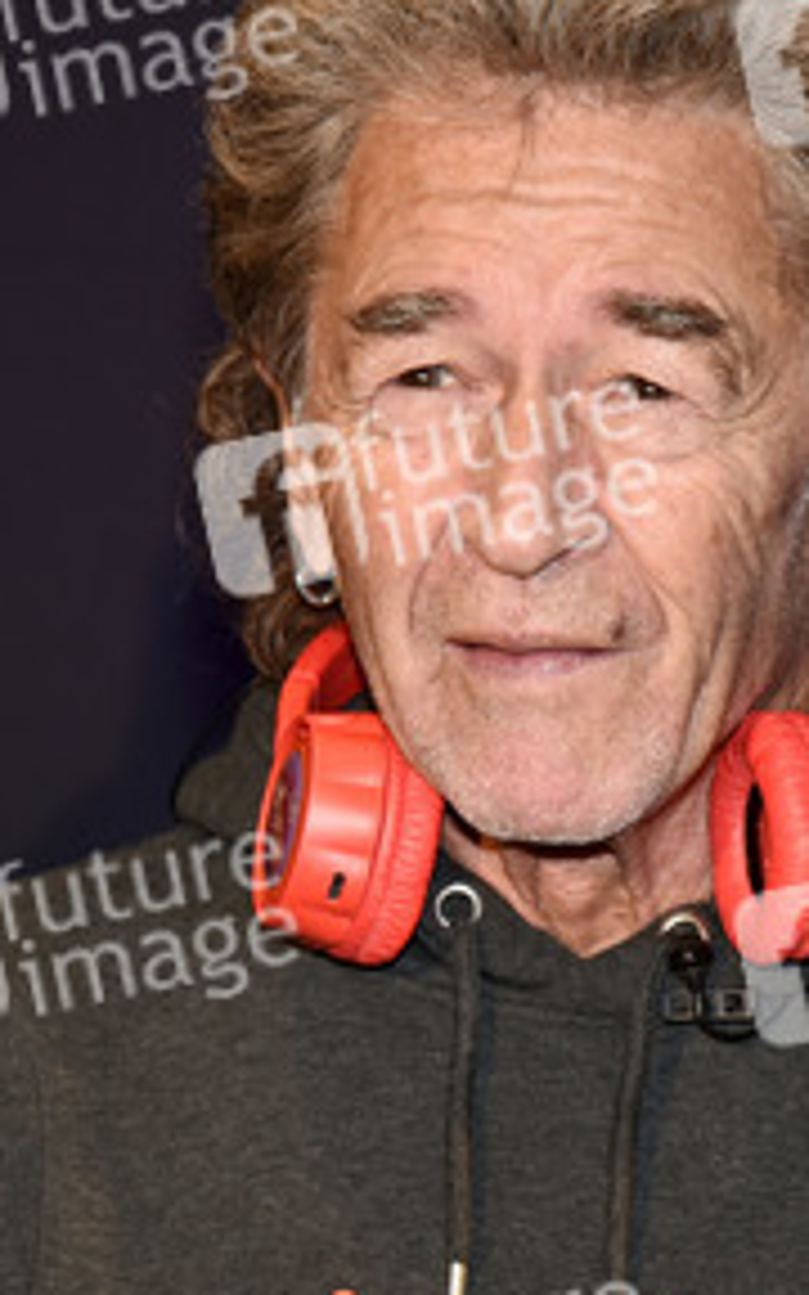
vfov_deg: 12.3
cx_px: 557
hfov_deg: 7.7
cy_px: 715
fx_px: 5997
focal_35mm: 170
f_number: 6.3
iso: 1600
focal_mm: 120
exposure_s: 1/125
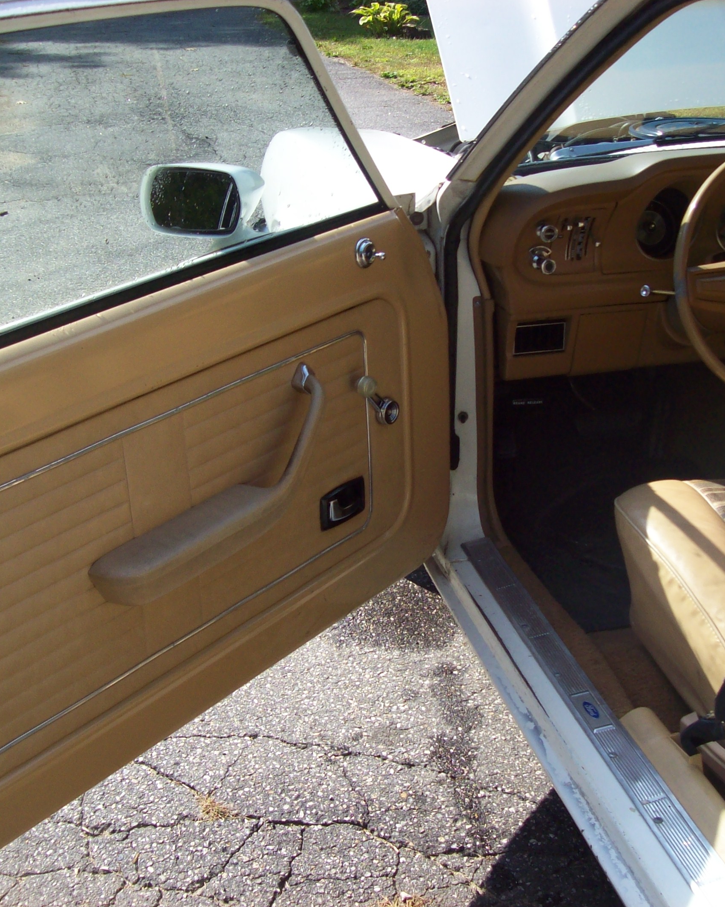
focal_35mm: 47
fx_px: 1261
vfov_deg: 39.5
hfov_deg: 32.0
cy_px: 453
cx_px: 447
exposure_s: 1/640
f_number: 2.7
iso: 80
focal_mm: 6
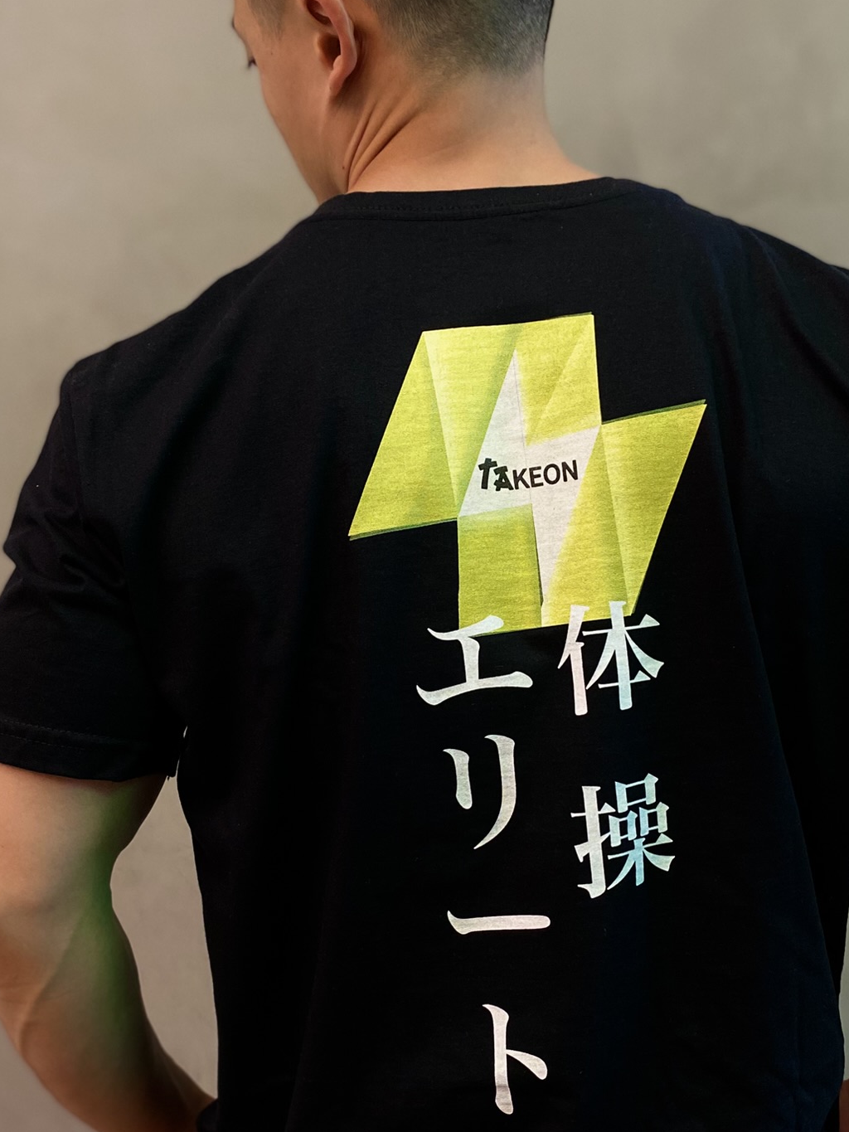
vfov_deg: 47.9
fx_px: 1275
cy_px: 578
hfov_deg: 36.6
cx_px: 523
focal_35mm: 39
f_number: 1.8
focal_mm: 4.25
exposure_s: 1/60
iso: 200
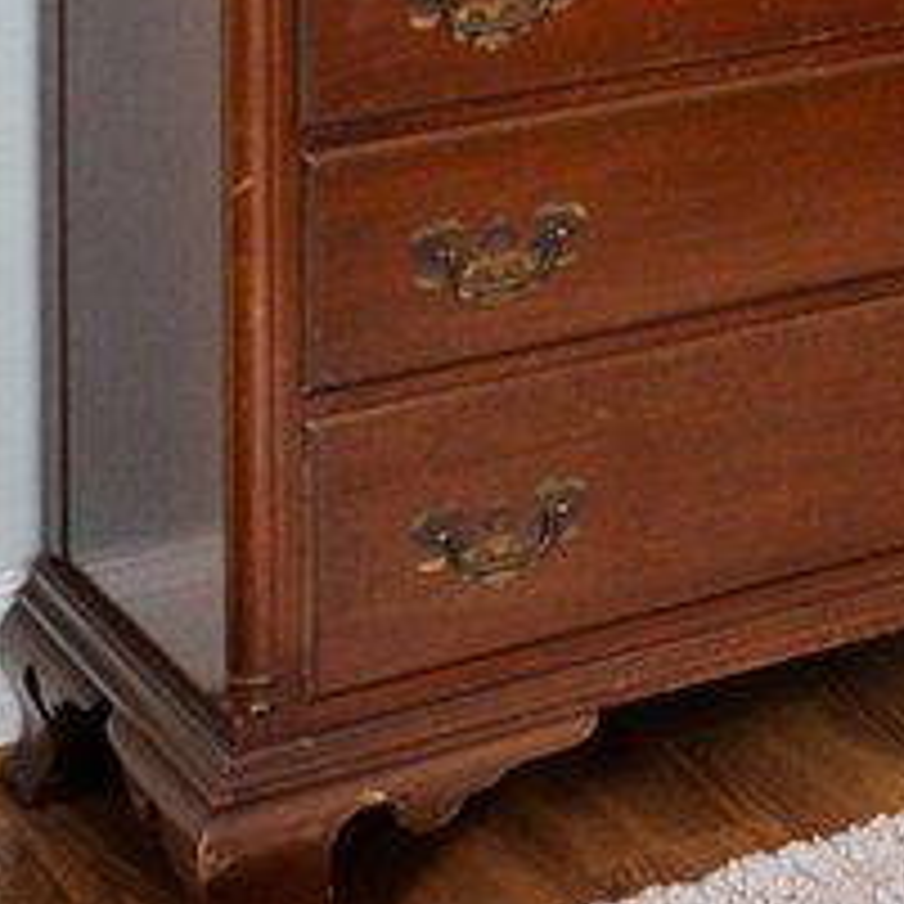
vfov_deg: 11.3
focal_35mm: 130
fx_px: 3841
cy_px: -1226
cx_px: 2442
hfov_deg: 10.6
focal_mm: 10
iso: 640
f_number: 8
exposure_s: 1/4
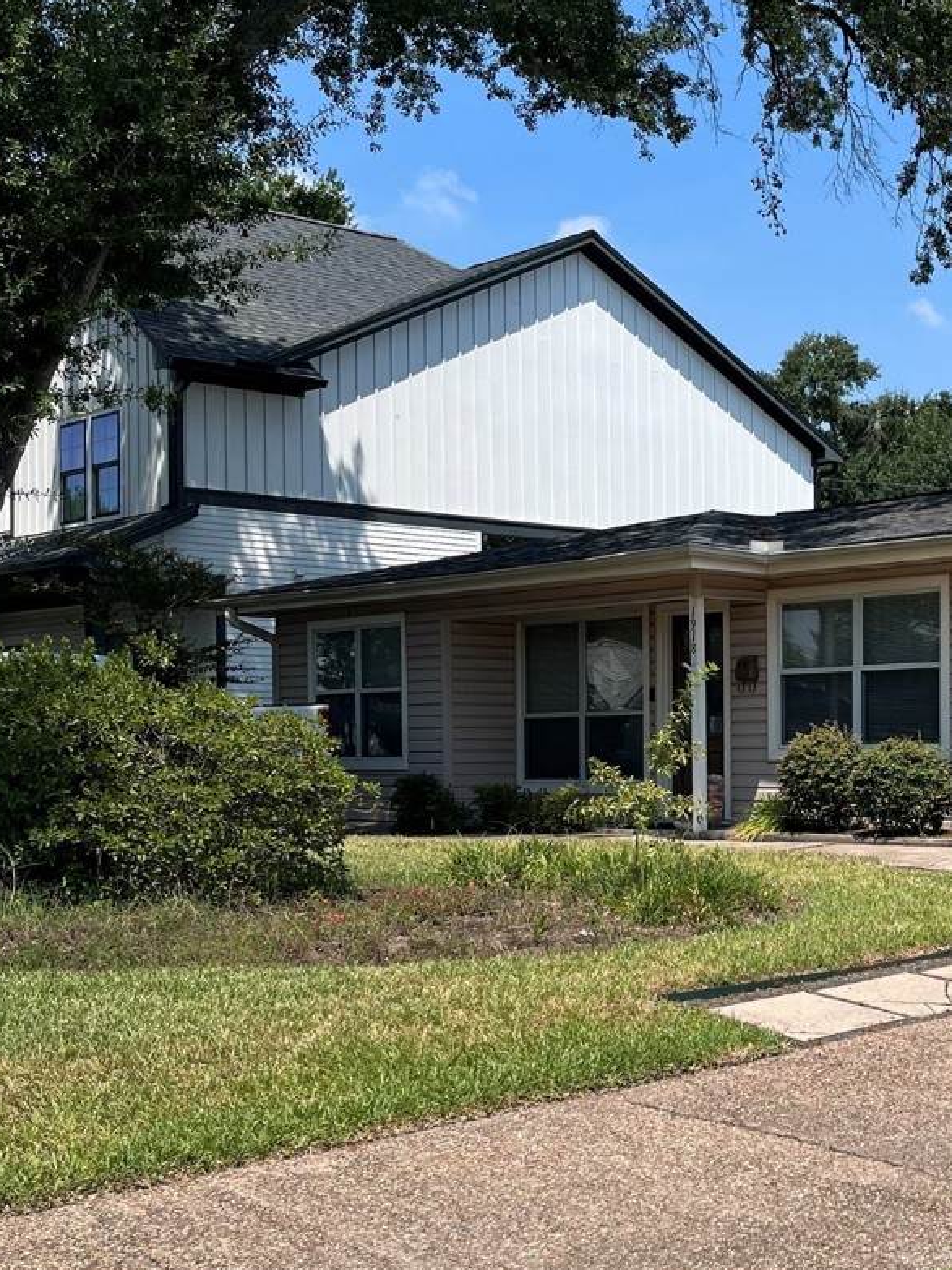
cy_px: 723
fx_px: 1871
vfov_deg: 37.4
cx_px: 864
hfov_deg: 27.5
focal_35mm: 51
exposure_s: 1/3623
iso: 50
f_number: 1.6
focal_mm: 5.1
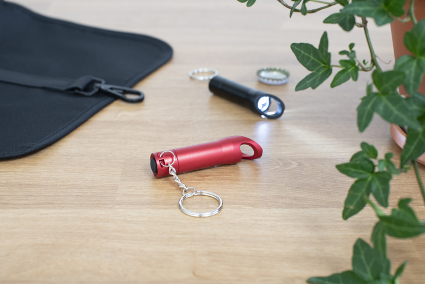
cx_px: 212
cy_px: 142
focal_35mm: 50
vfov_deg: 27.0
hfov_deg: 39.6
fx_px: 590
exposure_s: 1/15
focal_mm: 50
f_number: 8
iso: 1000
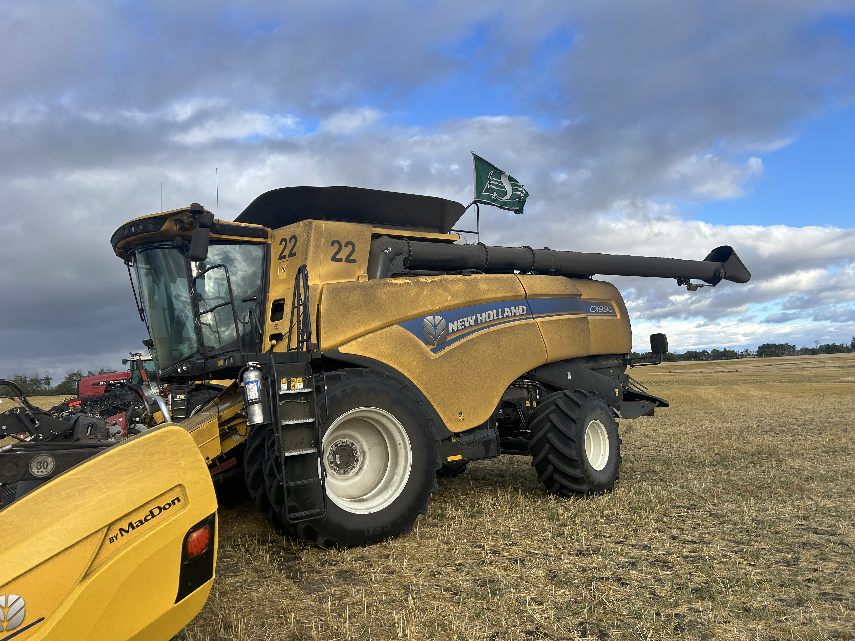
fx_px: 642
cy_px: 320
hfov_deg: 67.3
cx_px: 428
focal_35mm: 26
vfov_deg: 53.1
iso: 50
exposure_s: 1/2045
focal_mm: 5.7
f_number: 1.5
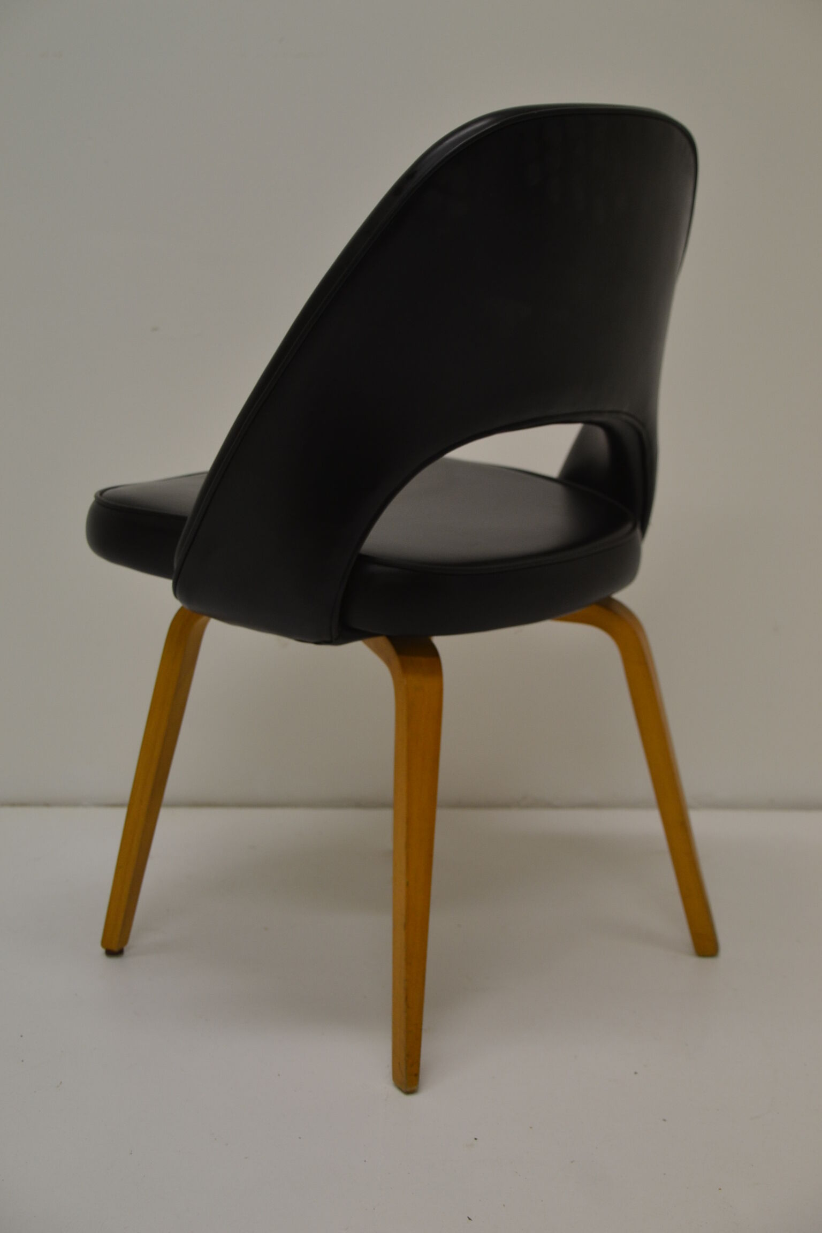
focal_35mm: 51
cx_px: 411
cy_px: 616
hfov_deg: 26.5
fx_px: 1747
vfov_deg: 38.9
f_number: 4.5
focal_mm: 34
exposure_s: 1/60
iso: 400
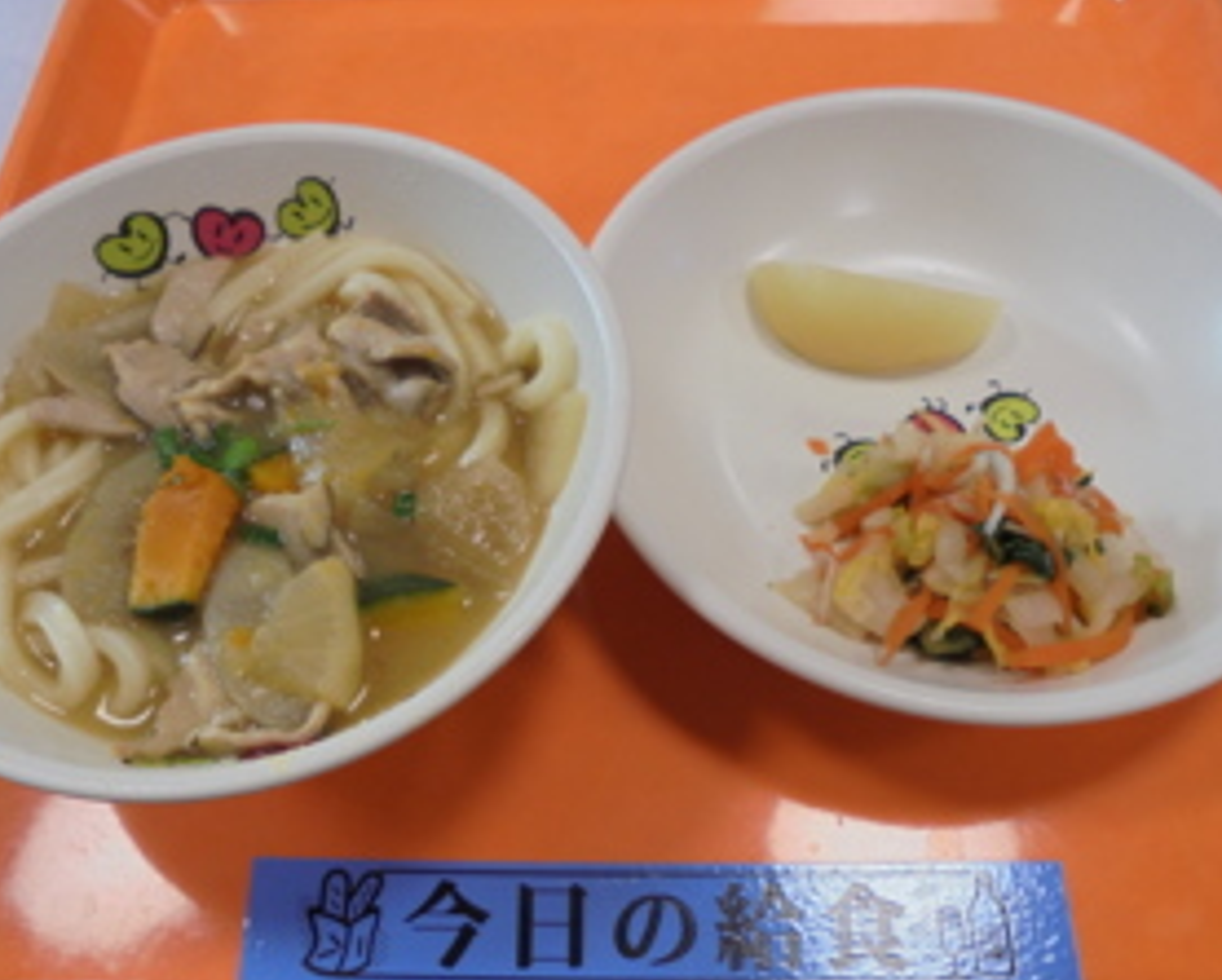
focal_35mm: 32
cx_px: 600
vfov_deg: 45.8
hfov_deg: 55.6
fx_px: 1158
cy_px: 539
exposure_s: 1/30
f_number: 3.5
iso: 100
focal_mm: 4.6
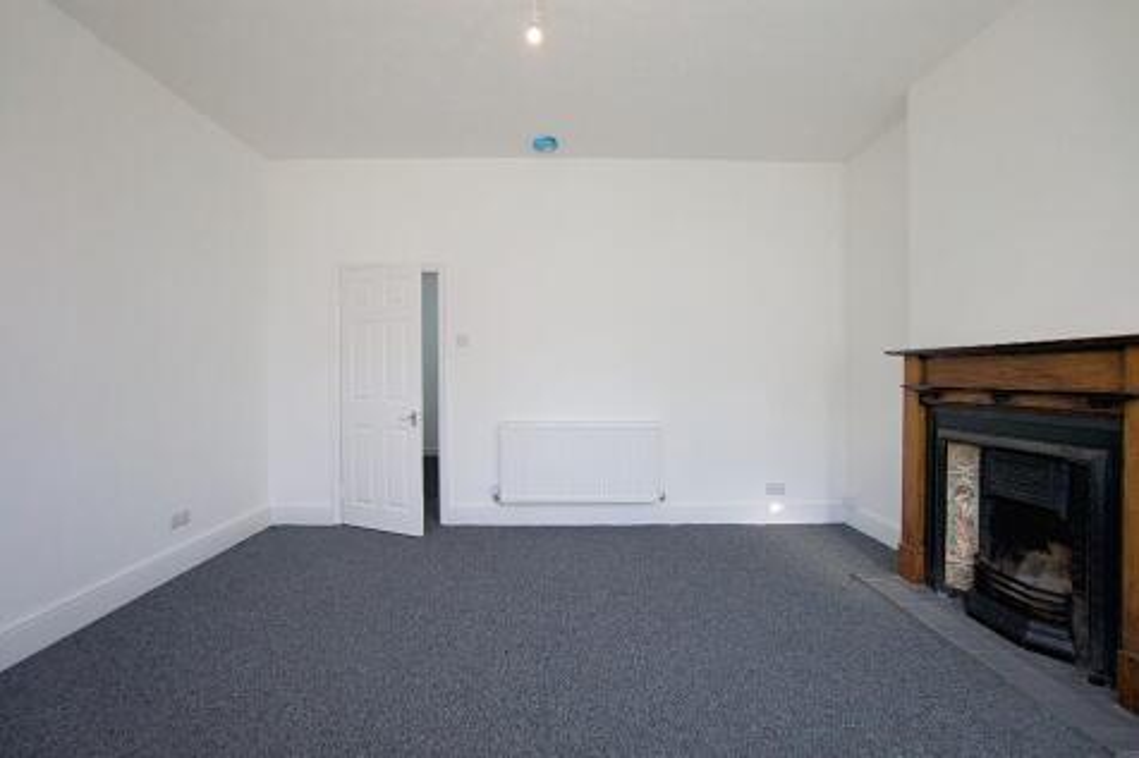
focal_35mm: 15
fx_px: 474
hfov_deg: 100.4
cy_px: 379
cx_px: 570
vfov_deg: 77.3
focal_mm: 10
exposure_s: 1/160
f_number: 4
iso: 500
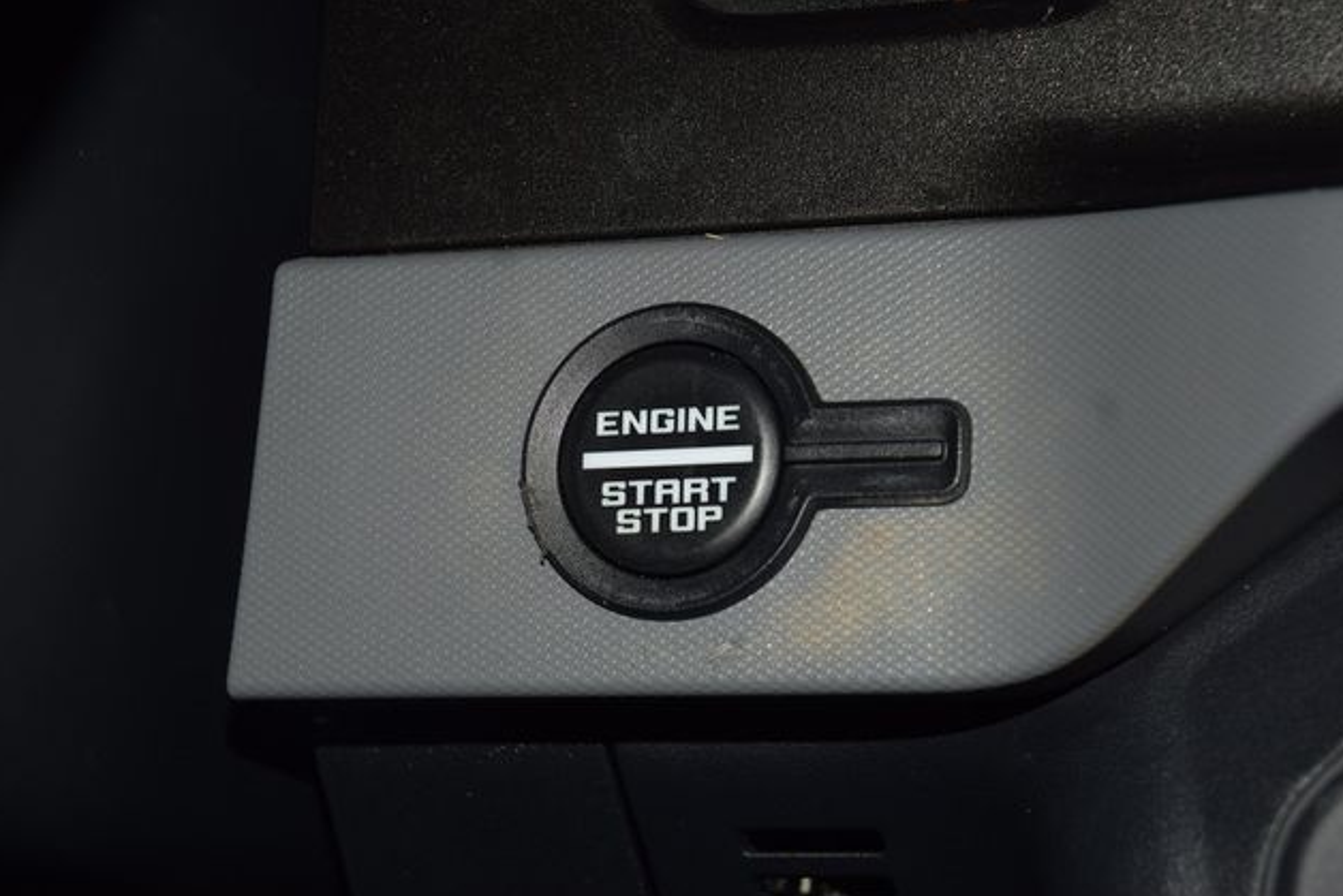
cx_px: 672
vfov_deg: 12.8
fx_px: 3992
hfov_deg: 19.1
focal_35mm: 107
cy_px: 450
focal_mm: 70
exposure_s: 1/125
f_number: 8
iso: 100
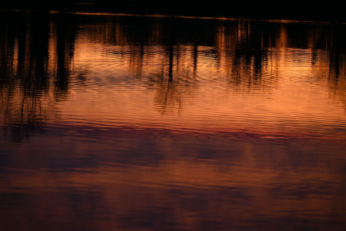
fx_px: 1946
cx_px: 173
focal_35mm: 202
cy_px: 116
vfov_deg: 6.8
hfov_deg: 10.2
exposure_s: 1/60
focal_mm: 135
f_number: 5.3
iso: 100
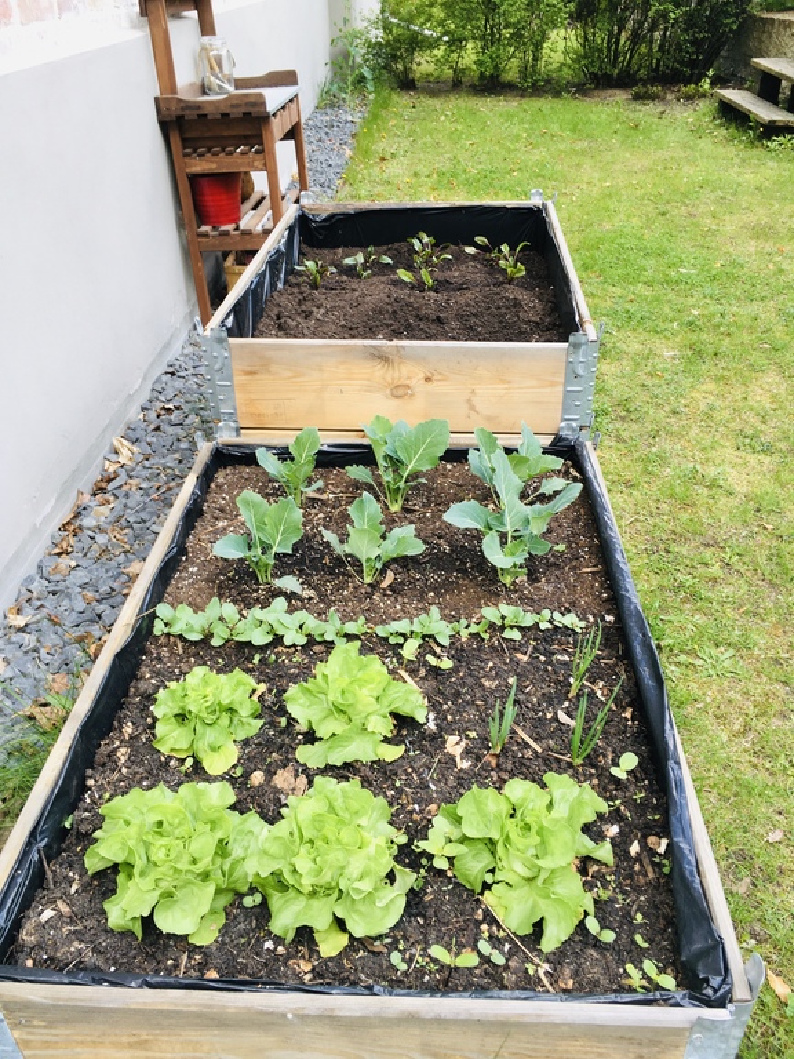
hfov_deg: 48.2
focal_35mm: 29
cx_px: 397
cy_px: 530
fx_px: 887
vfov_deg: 61.7
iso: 25
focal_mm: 4.15
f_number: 2.2
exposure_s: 1/105
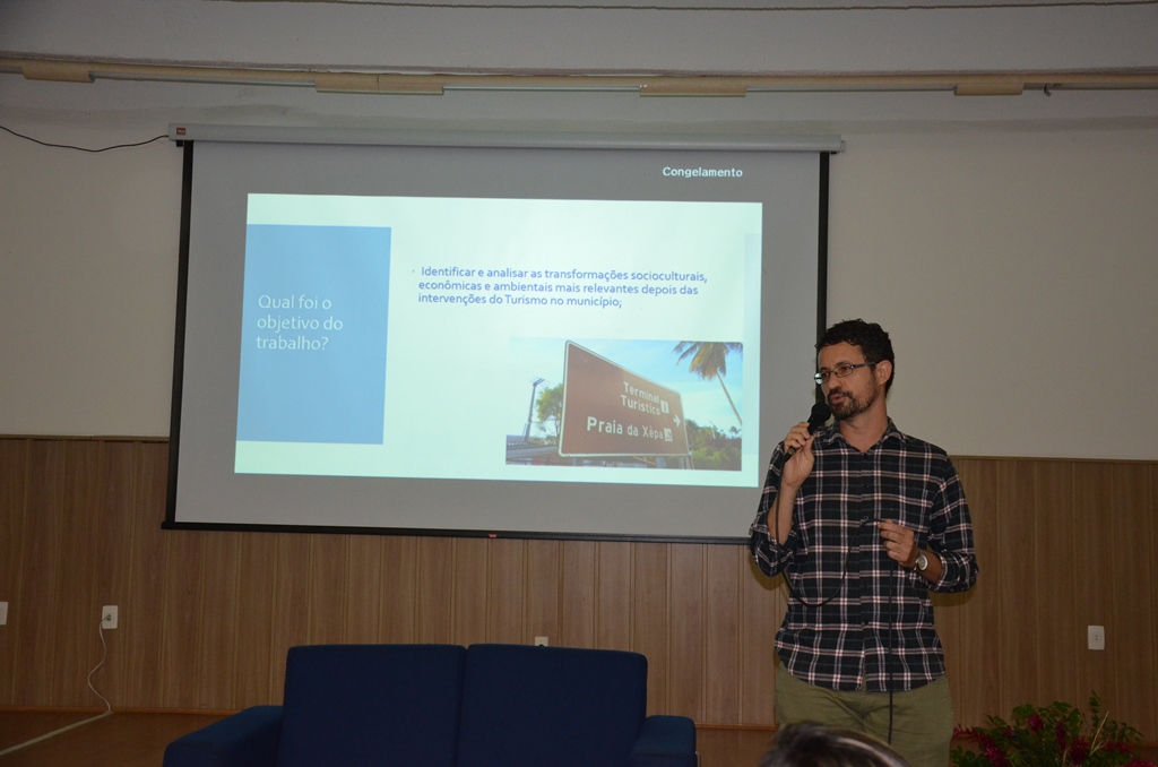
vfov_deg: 27.9
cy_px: 384
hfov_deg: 41.2
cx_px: 579
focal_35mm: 48
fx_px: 1541
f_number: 4.2
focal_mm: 32
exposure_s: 1/60
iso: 1600
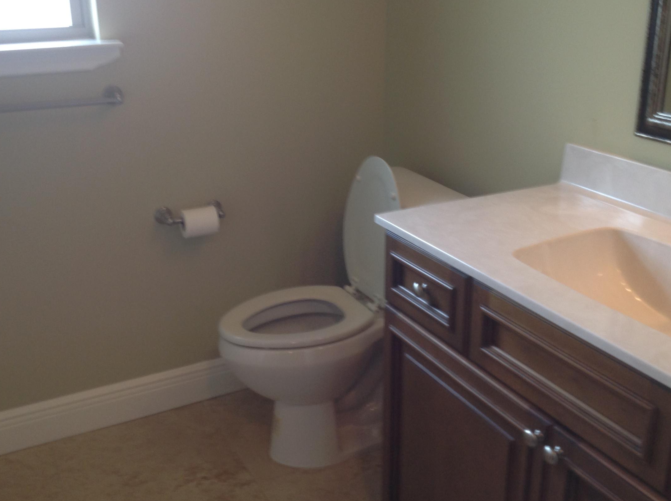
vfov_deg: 34.2
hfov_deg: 44.8
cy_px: 229
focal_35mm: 42
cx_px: 325
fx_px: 813
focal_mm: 4.28
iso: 64
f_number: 2.4
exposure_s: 1/15
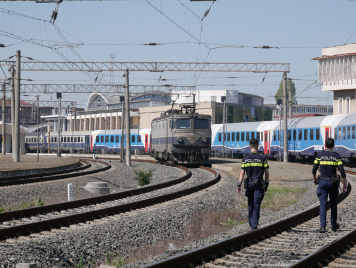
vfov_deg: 12.3
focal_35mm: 121
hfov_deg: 16.3
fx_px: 1245
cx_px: 178
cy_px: 133
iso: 200
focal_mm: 60
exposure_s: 1/400
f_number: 10
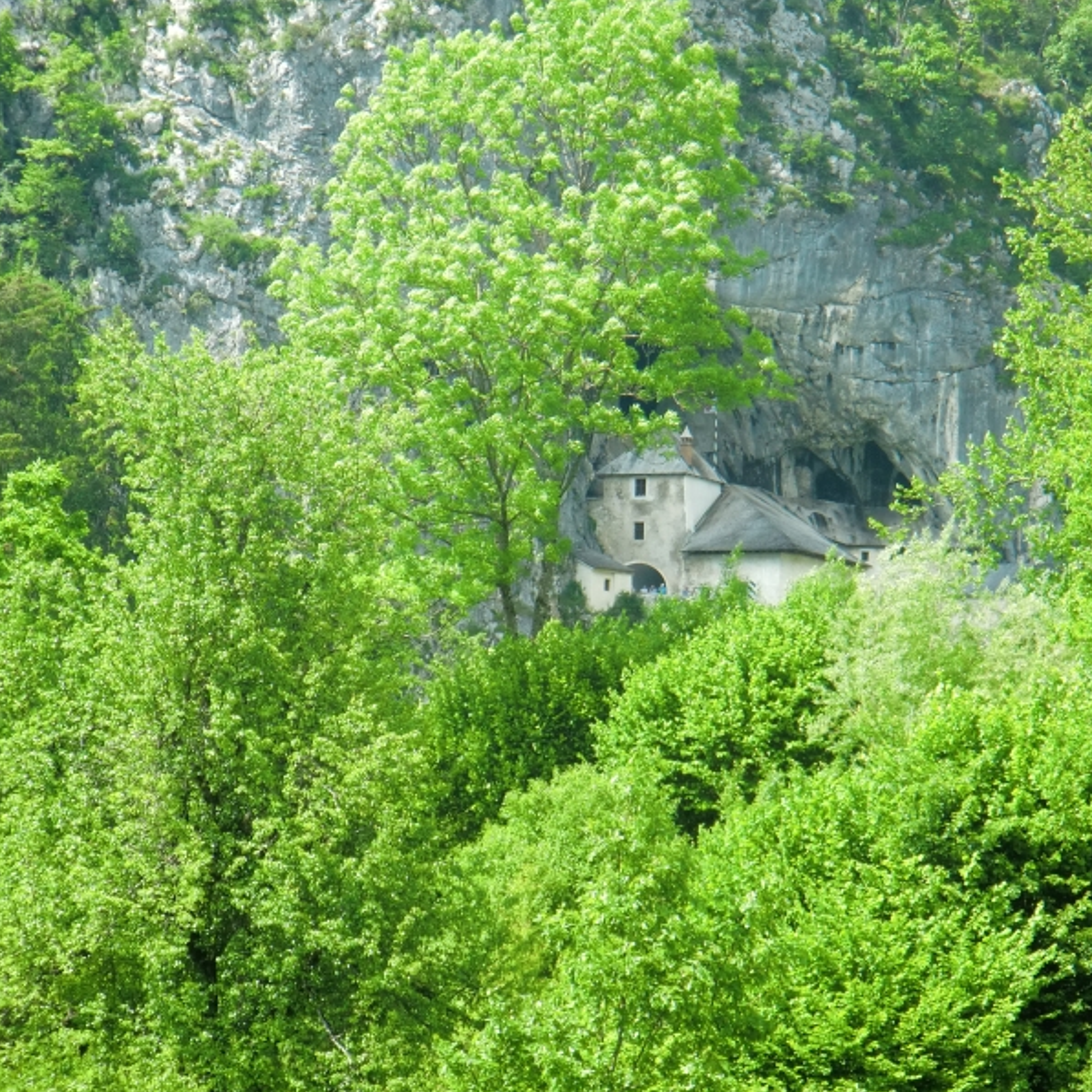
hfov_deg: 12.9
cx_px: 717
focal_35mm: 135
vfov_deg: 12.9
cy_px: 547
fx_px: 4818
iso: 100
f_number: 5.4
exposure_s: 1/200
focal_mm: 19.98
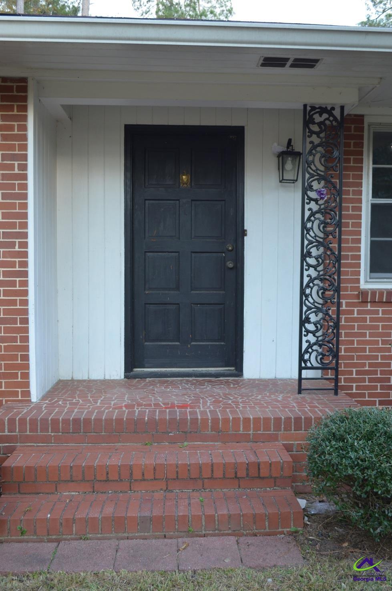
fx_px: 541
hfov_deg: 39.8
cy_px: 296
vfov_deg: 57.3
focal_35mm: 33
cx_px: 196
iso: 320
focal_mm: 22
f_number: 4
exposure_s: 1/125
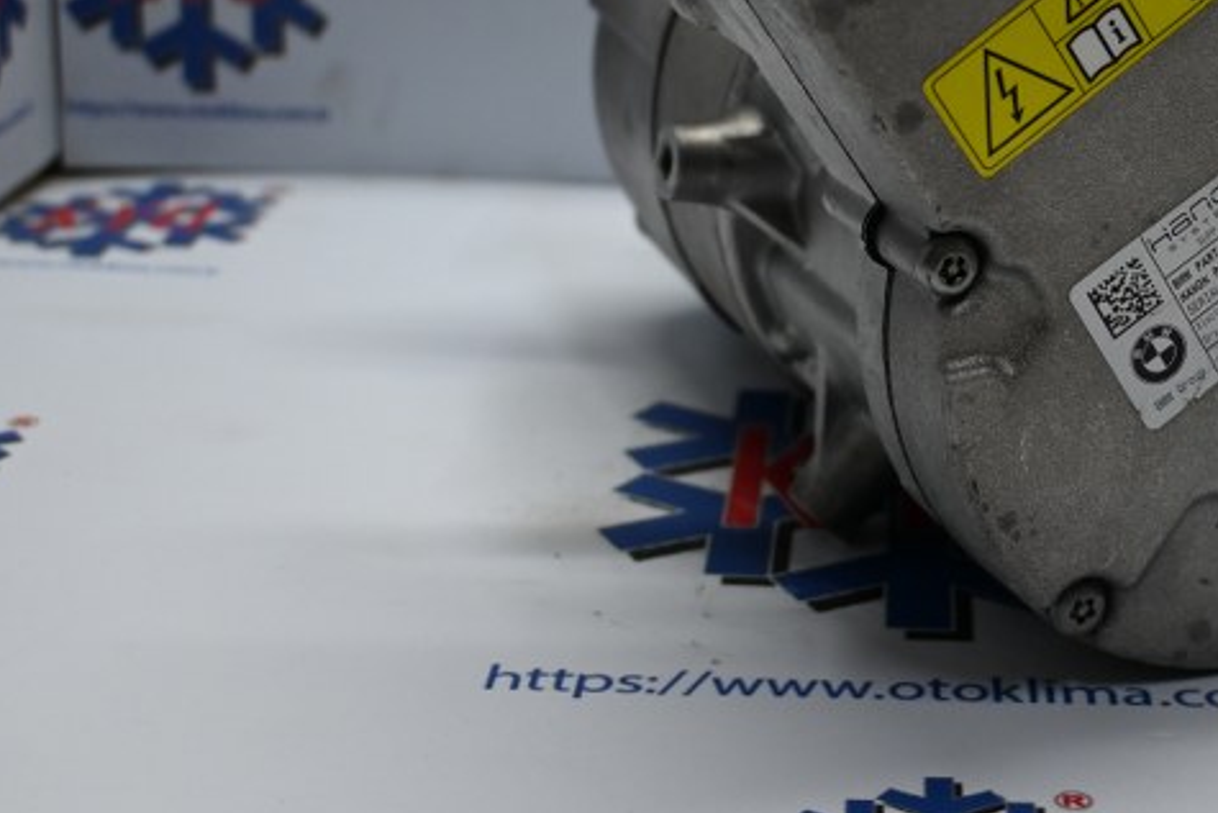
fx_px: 2349
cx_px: 962
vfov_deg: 19.4
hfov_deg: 28.5
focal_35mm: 69
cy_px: 145
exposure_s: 1/125
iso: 720
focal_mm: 27.5
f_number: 4.5
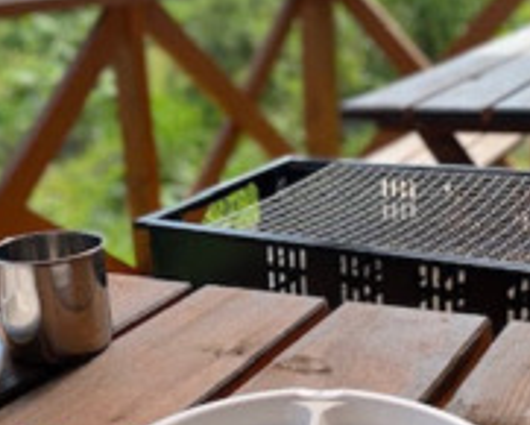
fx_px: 989
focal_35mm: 63
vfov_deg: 24.1
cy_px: 278
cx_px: 275
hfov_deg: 30.0
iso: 32
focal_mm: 4.25
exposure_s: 1/1316
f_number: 1.8
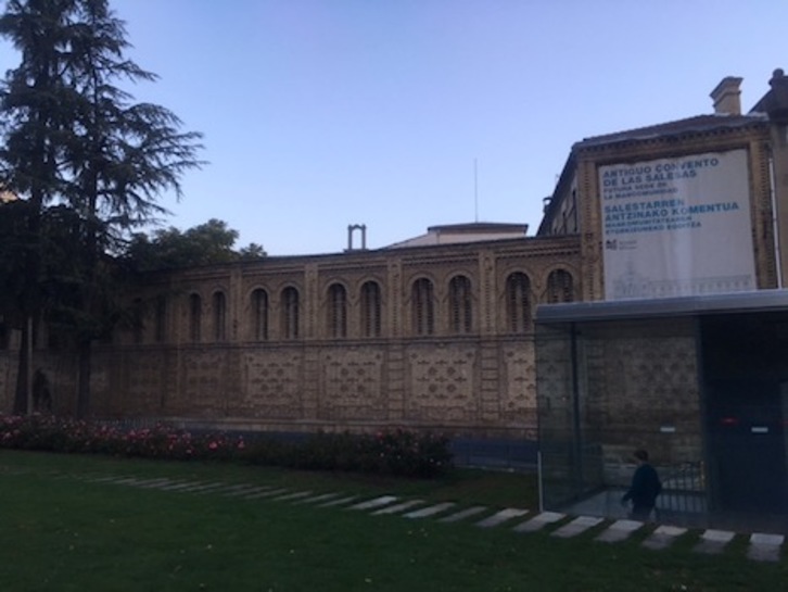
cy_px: 296
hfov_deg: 61.6
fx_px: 660
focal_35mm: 29
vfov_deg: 48.3
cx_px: 394
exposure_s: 1/100
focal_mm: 4.15
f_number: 2.2
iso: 32
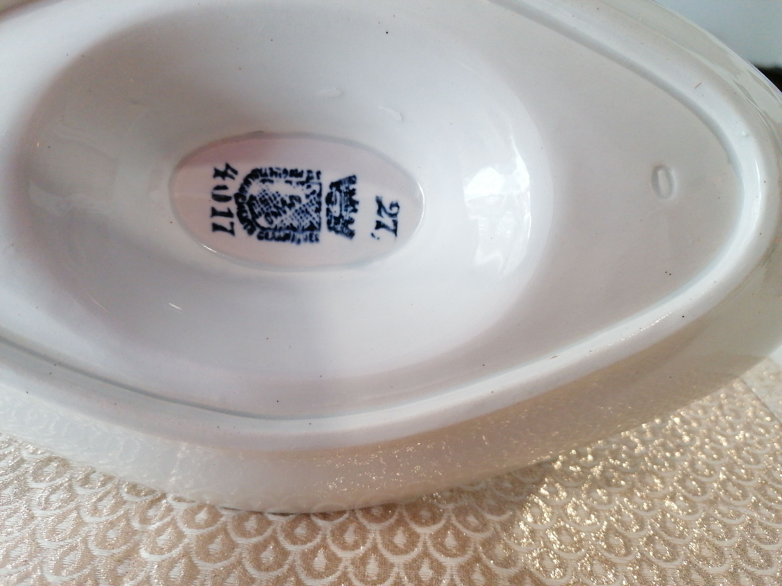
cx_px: 391
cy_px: 293
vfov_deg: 51.4
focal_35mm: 27
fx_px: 610
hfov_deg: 65.3
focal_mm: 4.75
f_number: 1.8
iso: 320
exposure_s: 1/33.3
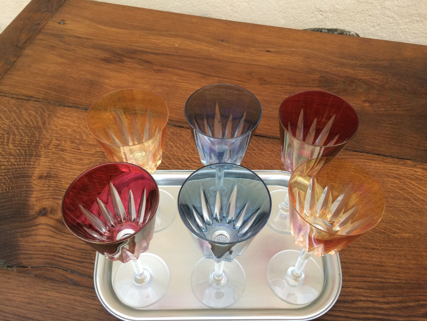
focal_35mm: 29
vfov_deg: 48.2
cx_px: 214
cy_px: 160
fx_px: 358
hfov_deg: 61.7
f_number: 2.2
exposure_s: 1/33
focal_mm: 4.15
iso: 64
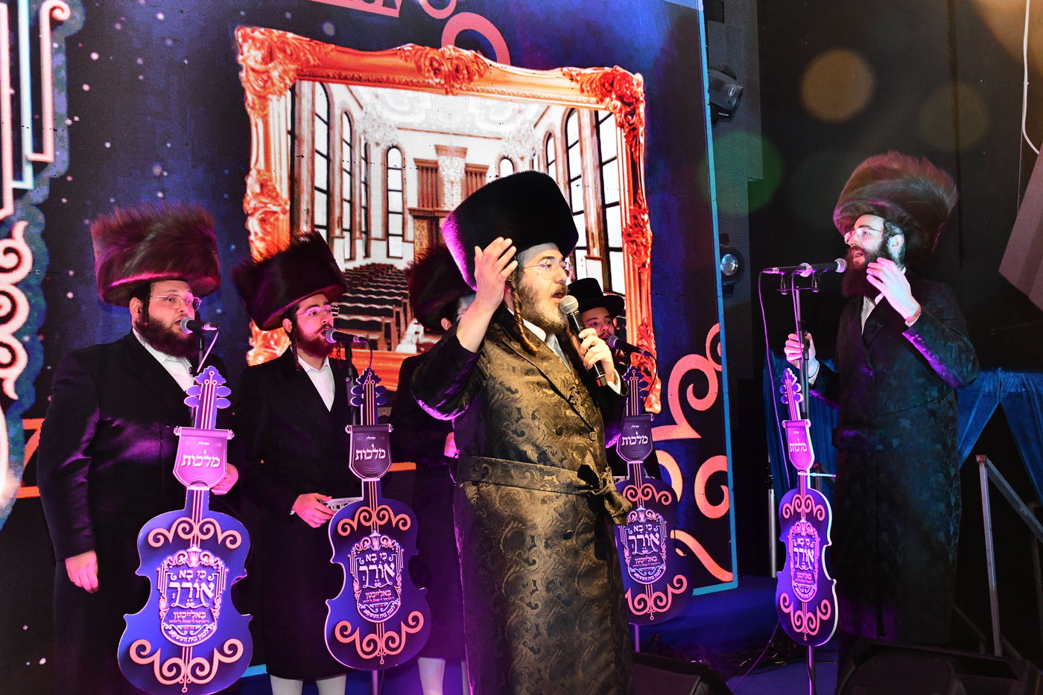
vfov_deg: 29.9
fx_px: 1304
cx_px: 522
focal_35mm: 45
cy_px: 348
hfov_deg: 43.6
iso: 2500
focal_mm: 45
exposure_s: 1/100
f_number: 5.6
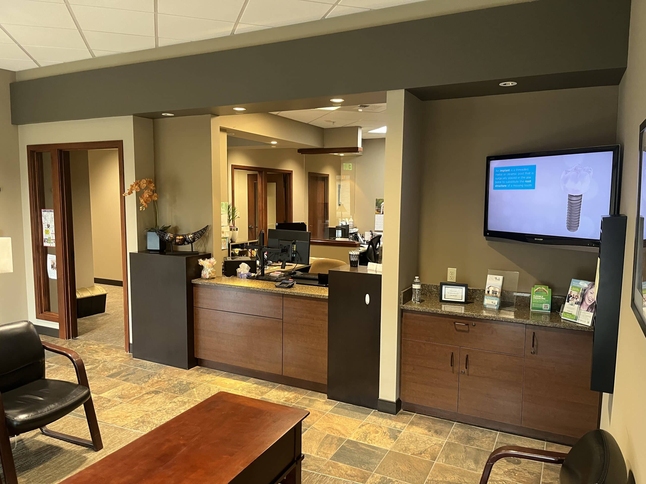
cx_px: 323
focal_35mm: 26
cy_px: 242
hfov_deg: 67.3
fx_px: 485
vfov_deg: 53.1
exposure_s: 1/55
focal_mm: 5.1
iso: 320
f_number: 1.6
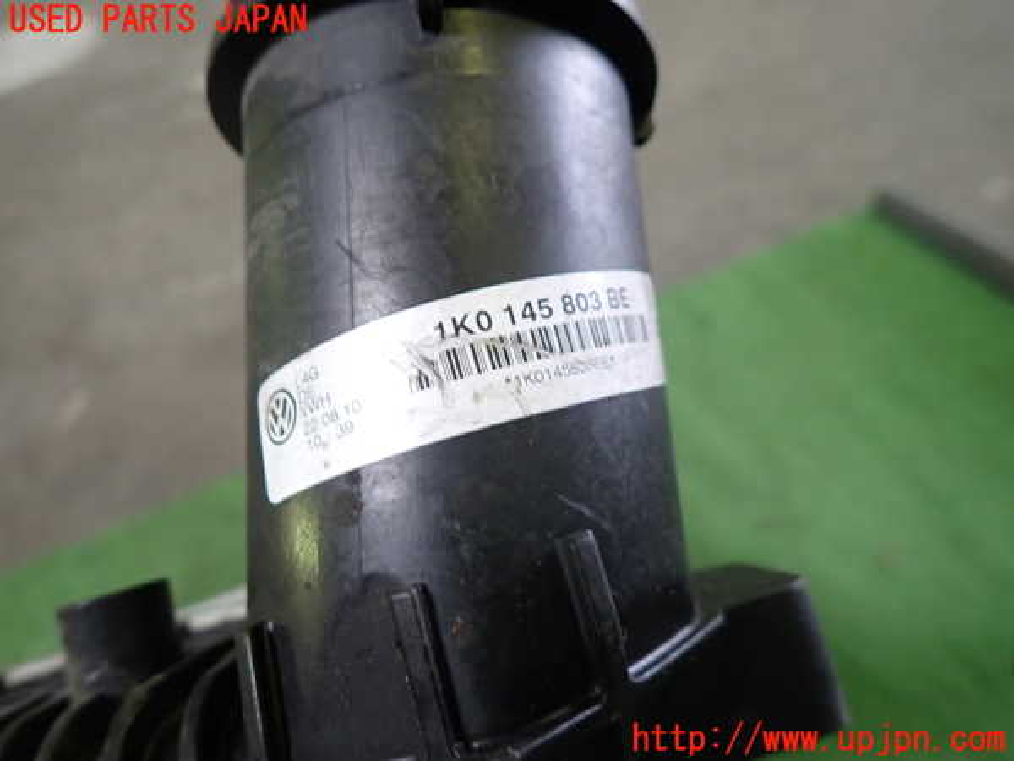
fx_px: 732
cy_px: 380
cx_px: 507
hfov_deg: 69.4
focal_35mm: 25
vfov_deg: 54.9
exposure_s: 1/30
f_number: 2
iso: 320
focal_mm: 4.5
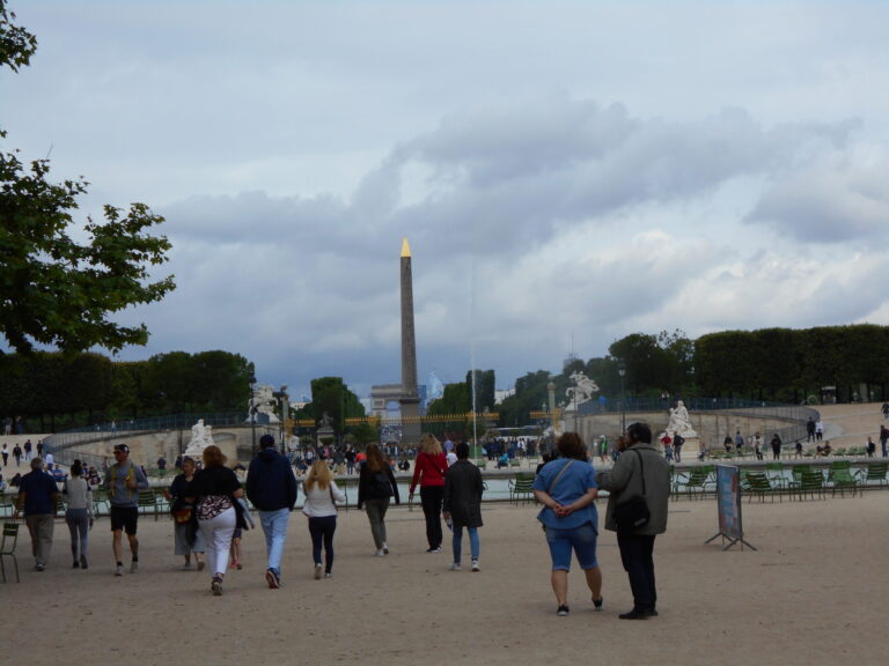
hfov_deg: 22.8
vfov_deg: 17.2
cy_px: 333
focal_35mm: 86
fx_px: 2209
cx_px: 444
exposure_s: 1/500
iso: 80
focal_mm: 15.4
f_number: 6.3
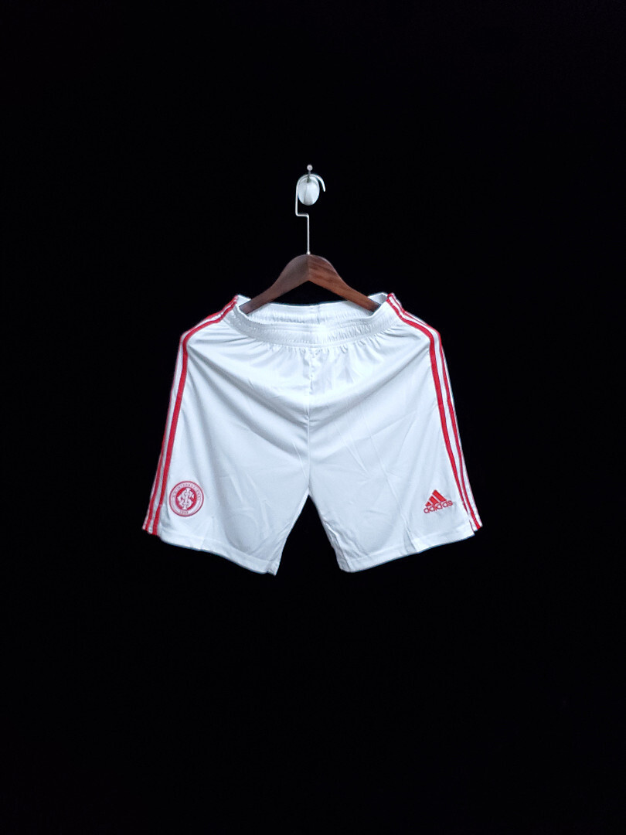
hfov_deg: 53.1
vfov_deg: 67.3
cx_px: 313
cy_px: 418
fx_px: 627
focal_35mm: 26
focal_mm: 4.3
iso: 500
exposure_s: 1/30
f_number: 1.5
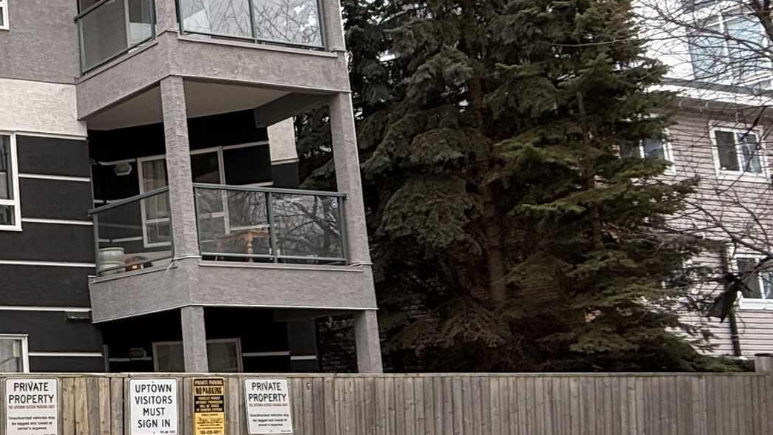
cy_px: 299
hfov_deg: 31.0
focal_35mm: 45
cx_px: -310
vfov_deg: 26.4
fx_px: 923
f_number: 2.2
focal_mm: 2.22
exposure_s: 1/177
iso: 50
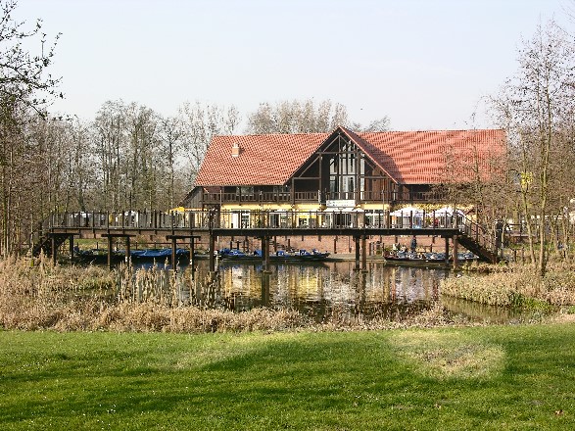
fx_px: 897
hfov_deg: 35.6
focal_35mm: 54
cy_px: 216
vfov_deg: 27.0
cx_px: 288
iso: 50
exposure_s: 1/114
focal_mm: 13.7
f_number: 6.2
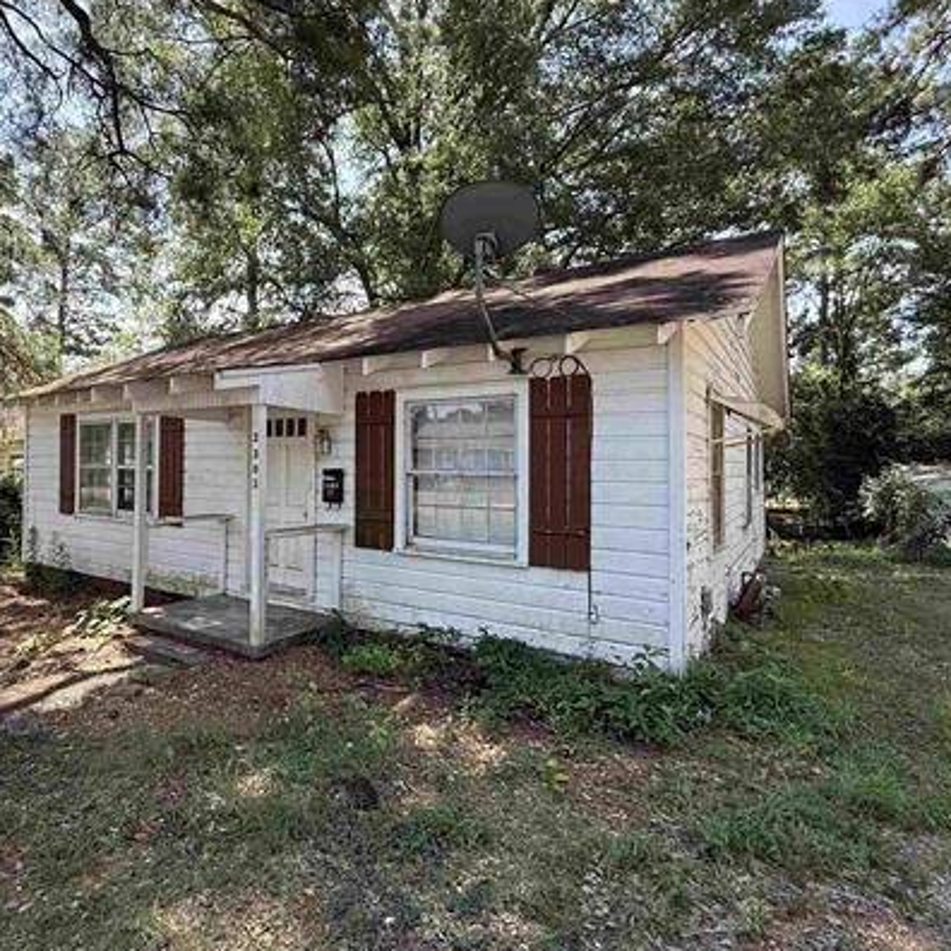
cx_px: 341
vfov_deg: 74.8
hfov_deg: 73.2
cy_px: 449
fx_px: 622
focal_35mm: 20
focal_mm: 2.22
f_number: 2.2
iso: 64
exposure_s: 1/405
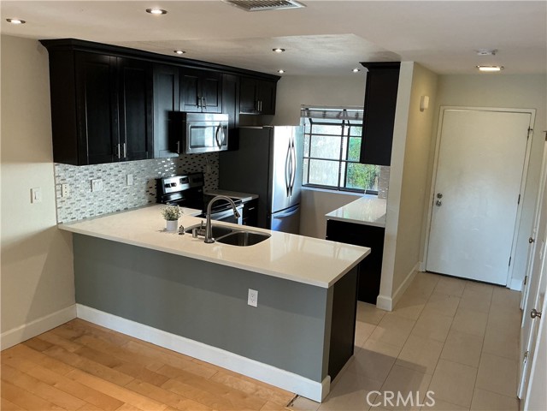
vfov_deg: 48.2
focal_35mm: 29
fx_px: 458
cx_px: 274
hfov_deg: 61.7
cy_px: 206
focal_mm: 3
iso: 100
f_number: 1.8
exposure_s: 1/60
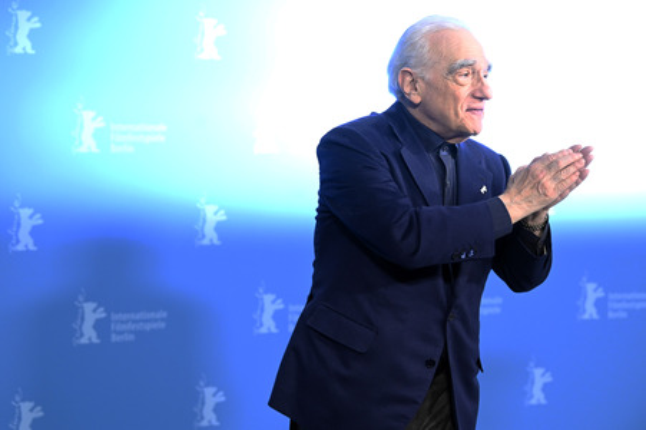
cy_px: 215
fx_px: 1255
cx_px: 323
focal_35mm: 70
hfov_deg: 28.9
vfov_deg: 19.4
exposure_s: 1/640
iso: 3200
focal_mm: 70
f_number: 4
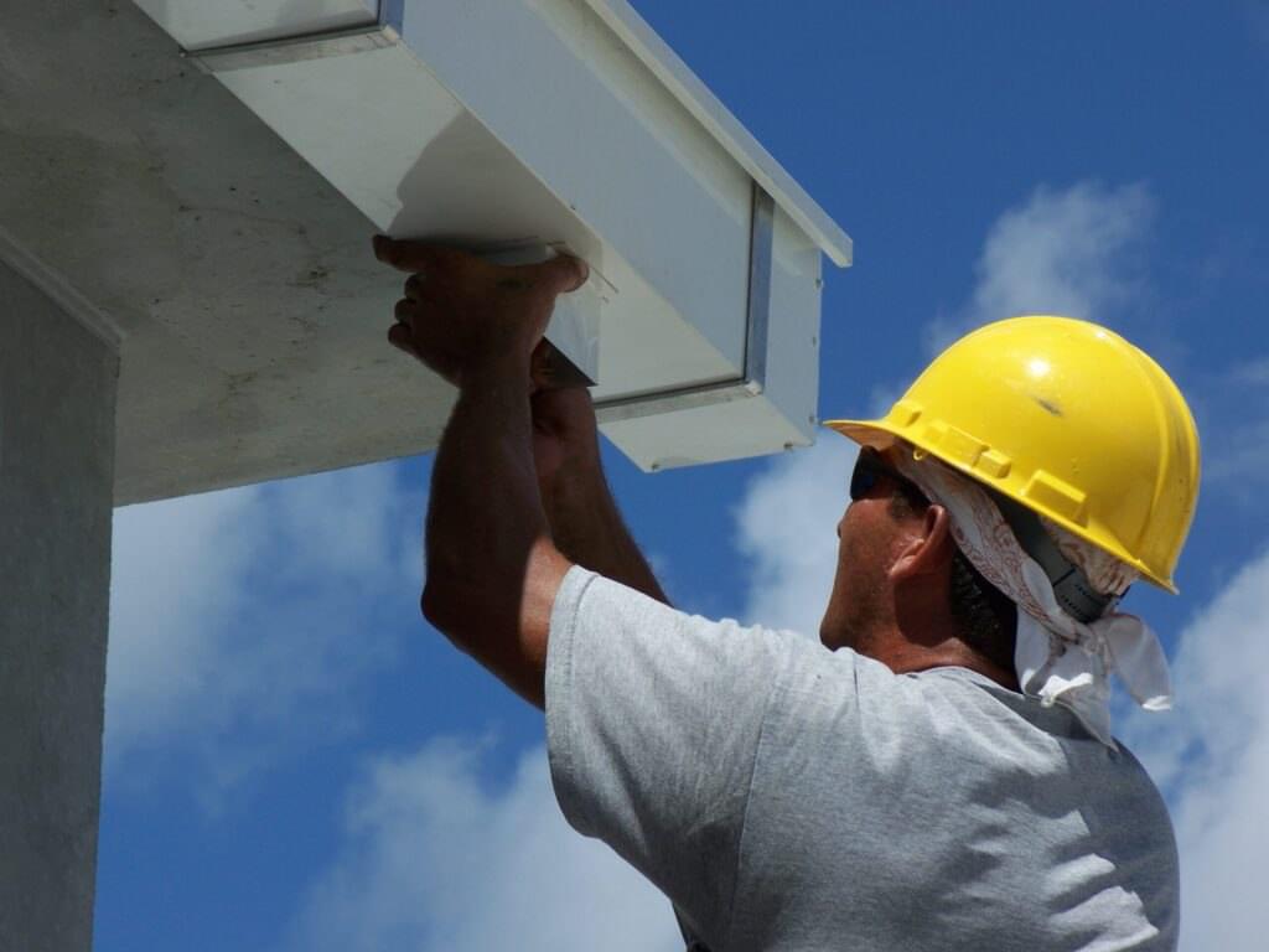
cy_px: 476
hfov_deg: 10.7
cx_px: 634
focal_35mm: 185
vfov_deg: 8.0
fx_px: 6782
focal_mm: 38.8
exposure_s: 1/500
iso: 64
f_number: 6.3
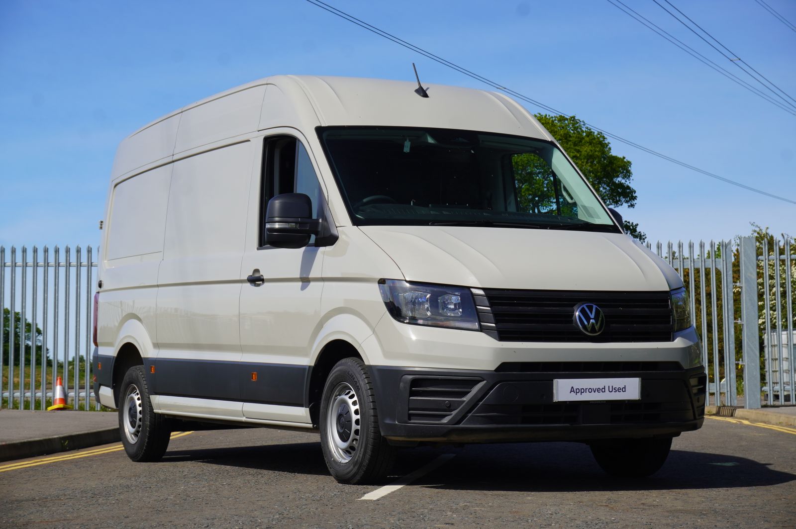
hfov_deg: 27.5
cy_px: 264
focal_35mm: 74
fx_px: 1624
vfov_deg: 18.5
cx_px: 398
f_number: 10
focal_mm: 49
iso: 100
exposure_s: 1/125
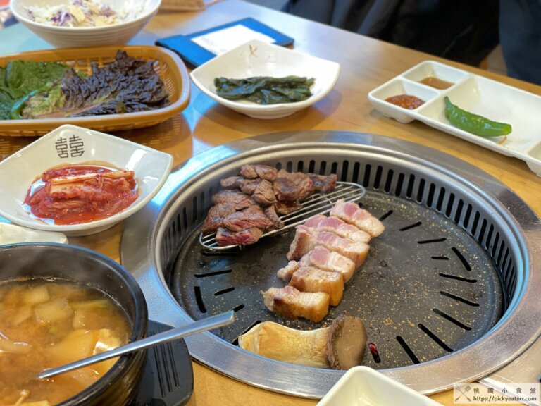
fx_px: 813
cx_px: 270
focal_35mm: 52
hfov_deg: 36.8
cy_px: 203
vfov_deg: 28.0
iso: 200
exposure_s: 1/40
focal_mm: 6
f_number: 2
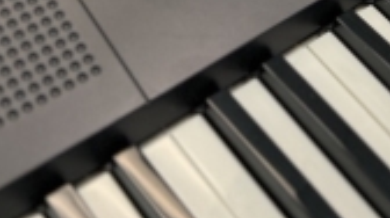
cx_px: 344
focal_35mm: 81
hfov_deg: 25.5
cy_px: -162
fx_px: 837
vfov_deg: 13.5
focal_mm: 6.76
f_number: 1.78
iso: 80
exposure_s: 1/120
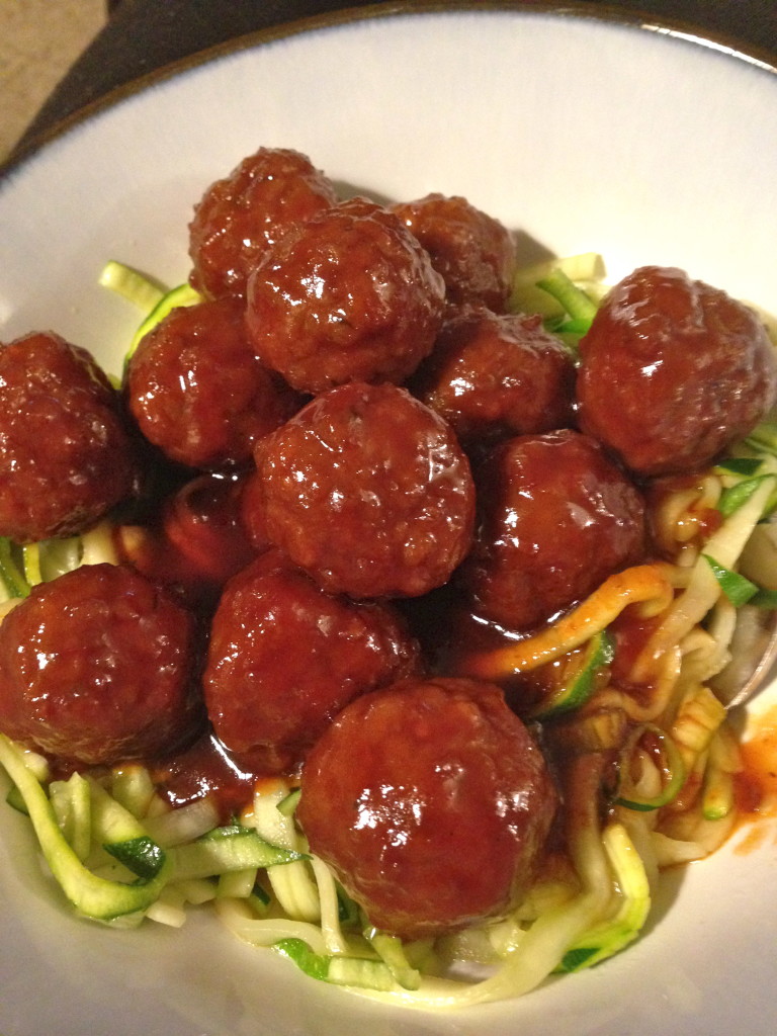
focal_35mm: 33
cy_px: 518
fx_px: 988
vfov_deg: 55.4
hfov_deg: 42.9
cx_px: 388
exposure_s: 1/15
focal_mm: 4.12
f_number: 2.4
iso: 400
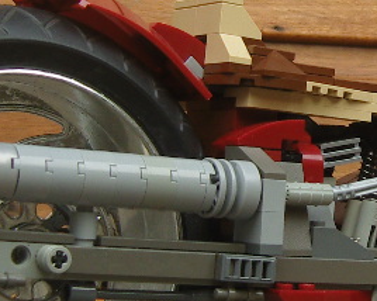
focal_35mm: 127
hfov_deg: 15.0
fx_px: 1416
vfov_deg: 12.1
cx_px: 360
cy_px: 101
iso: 100
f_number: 2.8
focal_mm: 7.3
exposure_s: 1/100
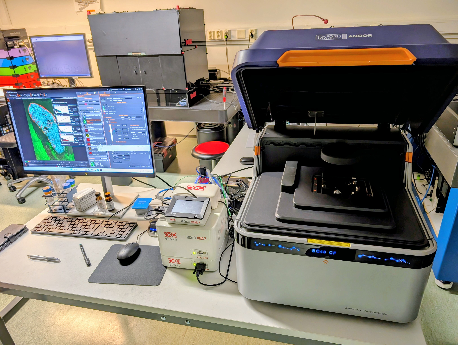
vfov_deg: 56.9
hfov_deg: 71.5
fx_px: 318
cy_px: 172
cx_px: 229
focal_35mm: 24
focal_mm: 6.9
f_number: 1.68
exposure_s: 1/25
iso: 164
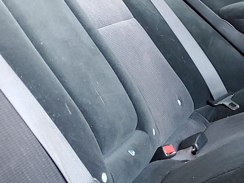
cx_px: 267
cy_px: 100
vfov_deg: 16.4
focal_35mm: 90
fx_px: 635
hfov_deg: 20.7
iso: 302
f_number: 1.5
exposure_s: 1/17
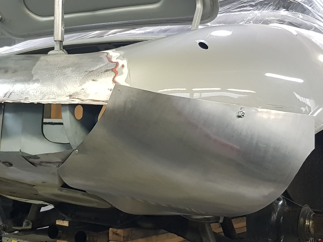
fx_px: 597
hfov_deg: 29.8
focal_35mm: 64
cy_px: 108
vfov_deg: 22.9
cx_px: 83
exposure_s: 1/25
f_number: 1.7
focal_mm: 4.2
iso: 250
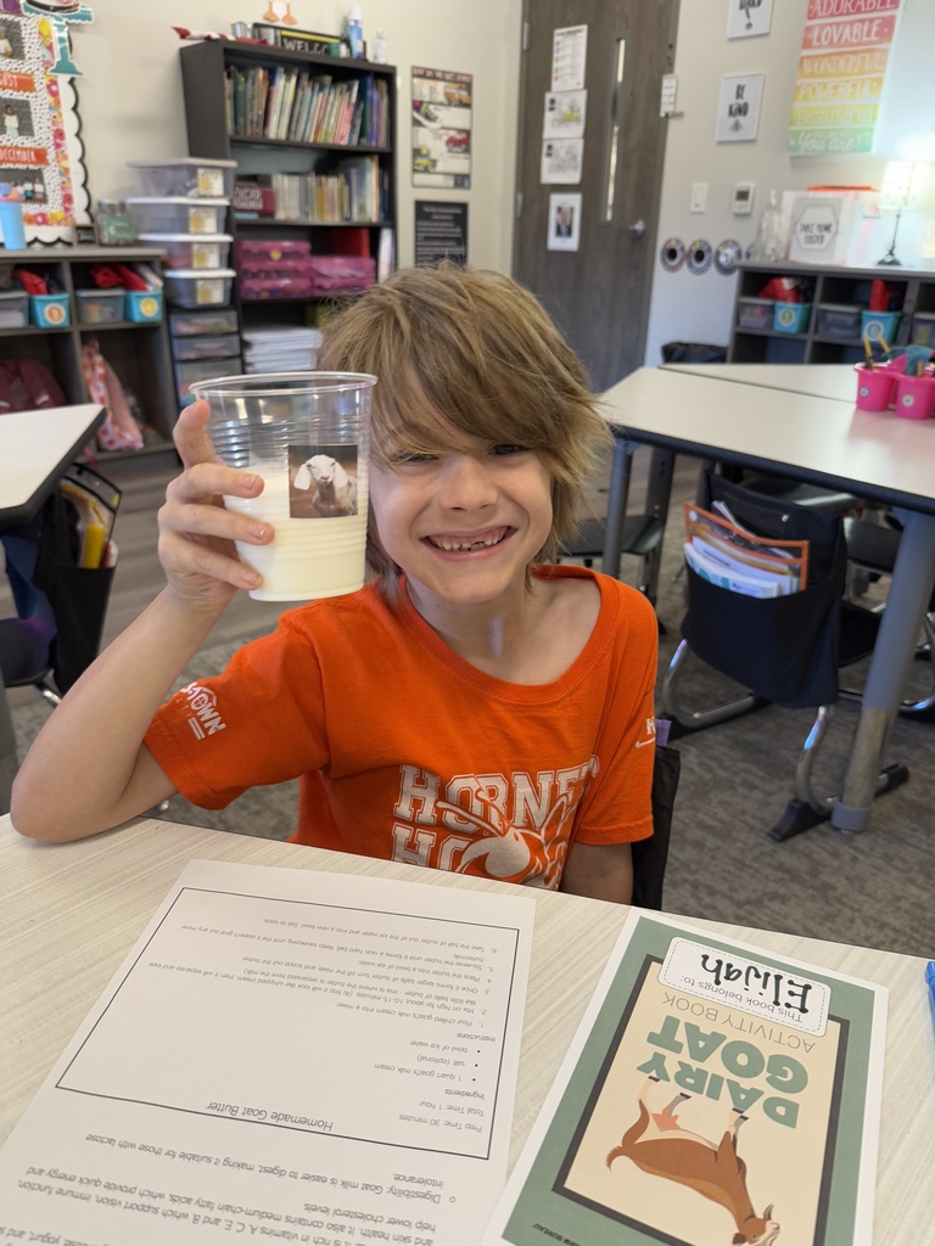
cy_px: 623
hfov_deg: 56.8
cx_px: 468
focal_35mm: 24
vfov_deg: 71.6
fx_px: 864
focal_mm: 6.76
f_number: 1.78
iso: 250
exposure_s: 1/60
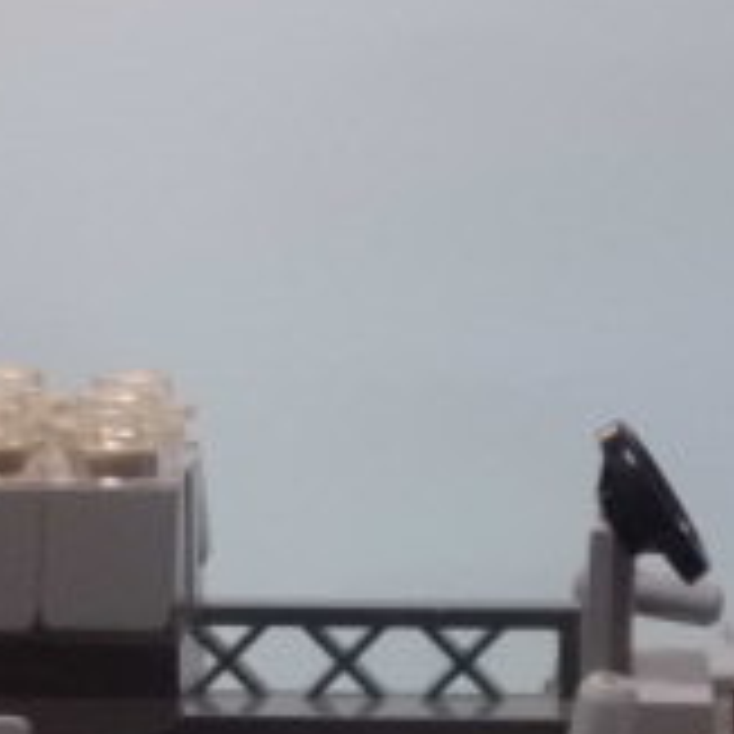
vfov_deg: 10.5
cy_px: 982
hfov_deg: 10.7
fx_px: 3910
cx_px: 329
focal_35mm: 163
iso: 400
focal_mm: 8.3
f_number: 3.4
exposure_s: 1/20
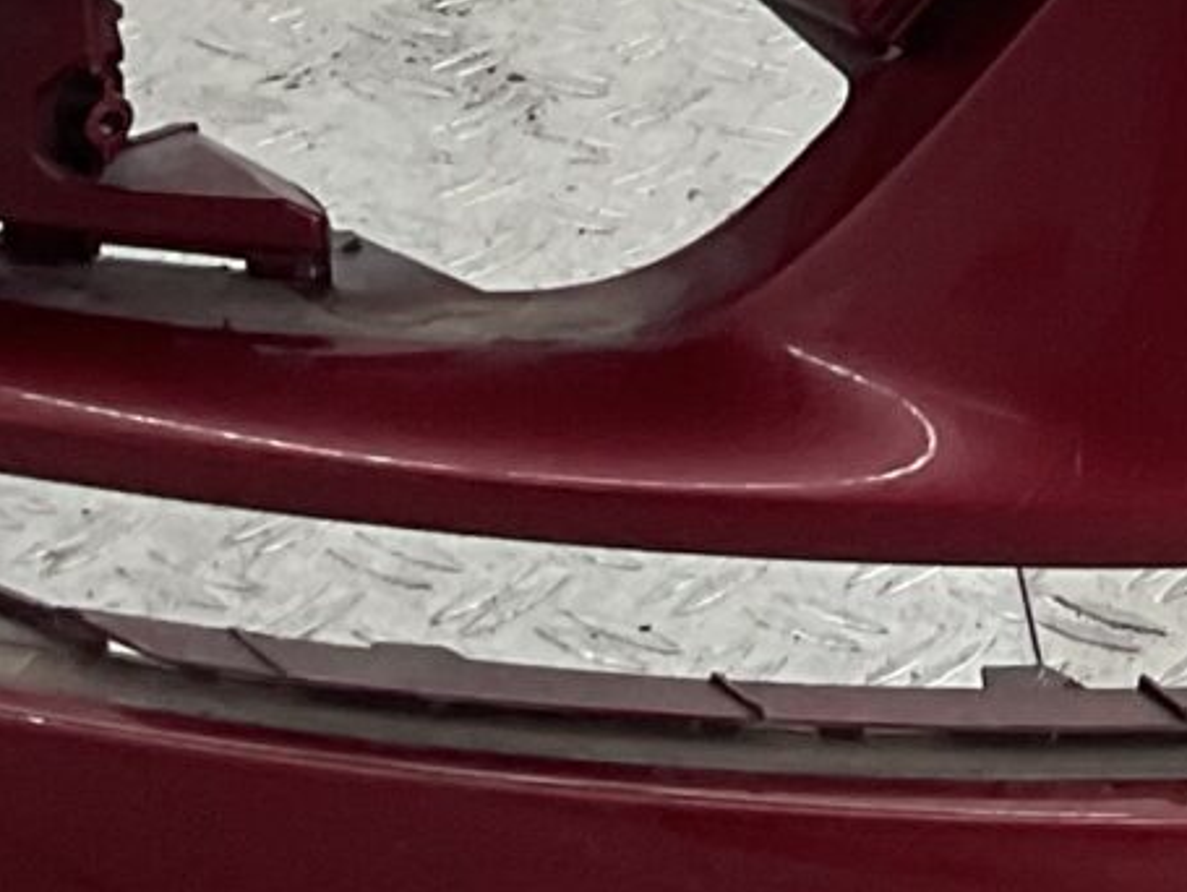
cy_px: -983
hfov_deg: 11.8
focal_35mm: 163
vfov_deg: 8.6
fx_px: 5594
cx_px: 1539
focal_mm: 3
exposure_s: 1/120
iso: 25
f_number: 1.8
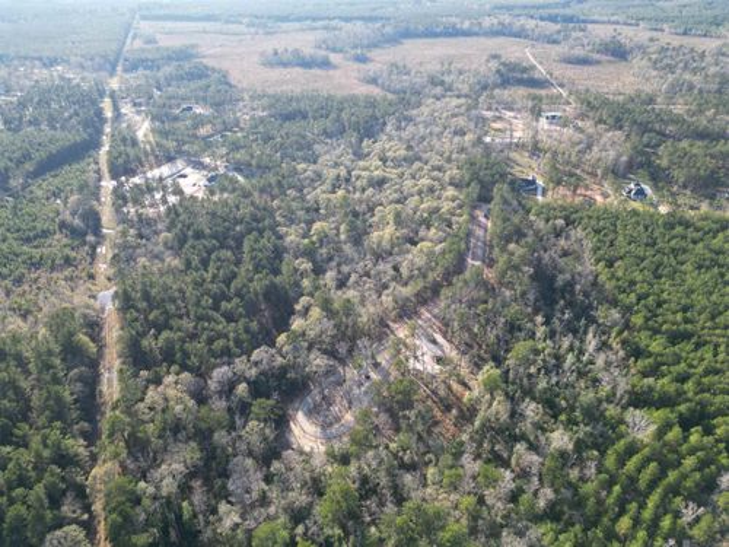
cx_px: 364
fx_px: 505
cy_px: 274
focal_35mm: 24
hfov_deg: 71.6
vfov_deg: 56.8
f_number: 1.7
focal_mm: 6.72
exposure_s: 1/640
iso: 120
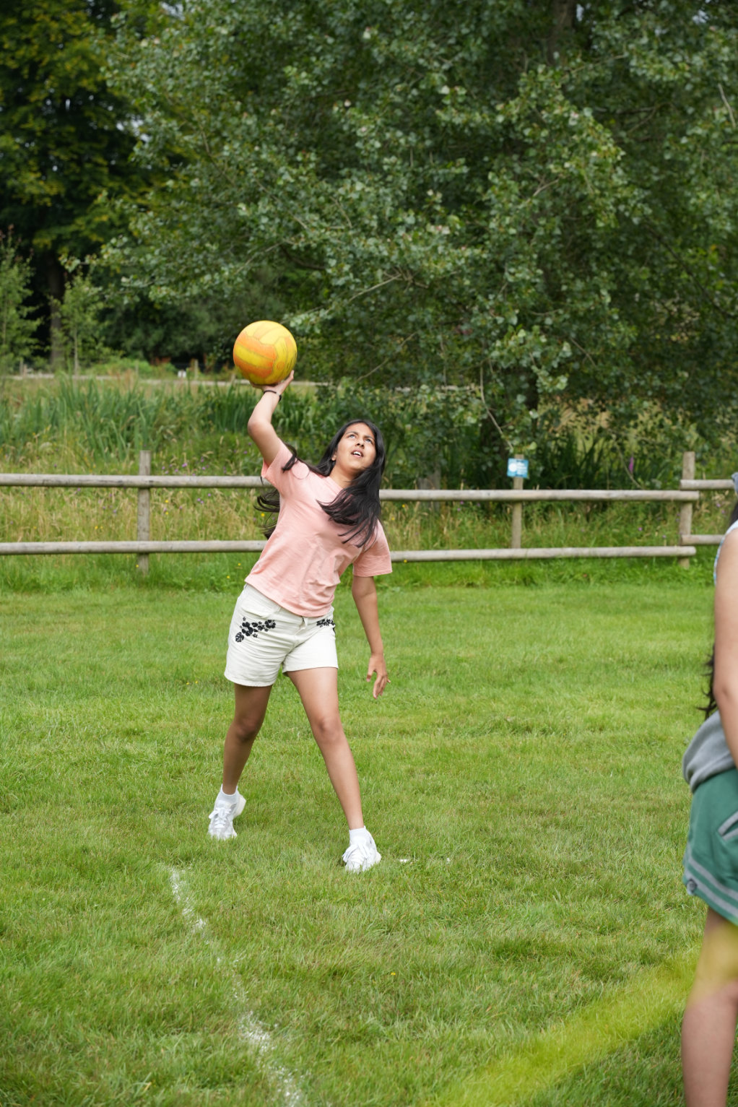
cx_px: 369
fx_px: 2152
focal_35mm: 70
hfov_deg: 19.5
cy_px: 554
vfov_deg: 28.8
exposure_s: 1/800
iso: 200
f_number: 4.5
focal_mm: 70
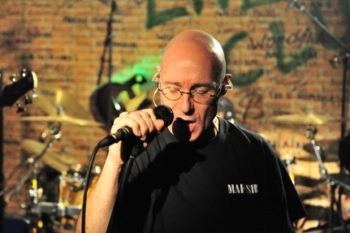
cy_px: 104
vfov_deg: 18.9
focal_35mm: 72
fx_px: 700
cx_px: 171
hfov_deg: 28.1
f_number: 4
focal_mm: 62
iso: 6400
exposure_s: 1/125
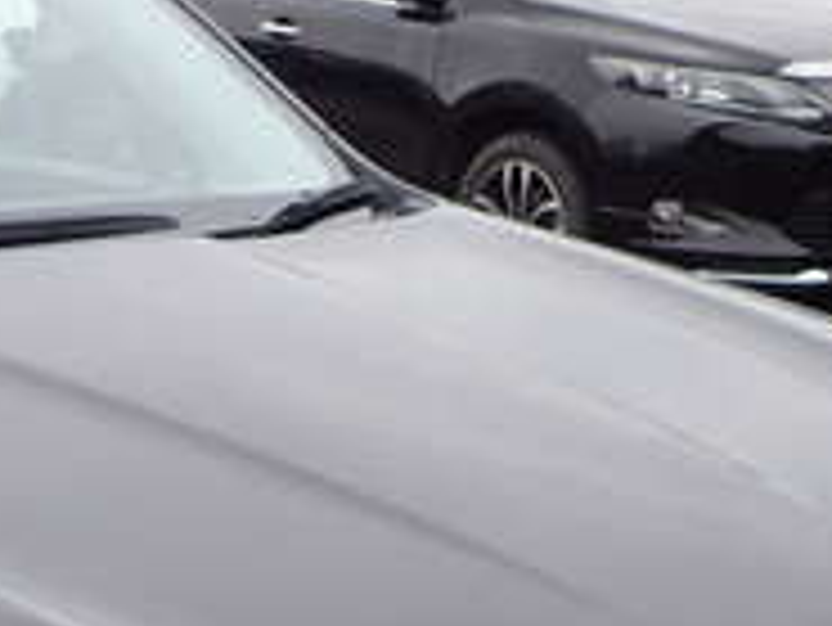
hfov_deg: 17.5
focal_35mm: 108
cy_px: 802
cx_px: -108
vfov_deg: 13.3
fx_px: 2597
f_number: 2.8
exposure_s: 1/125
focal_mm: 4.5
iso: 100
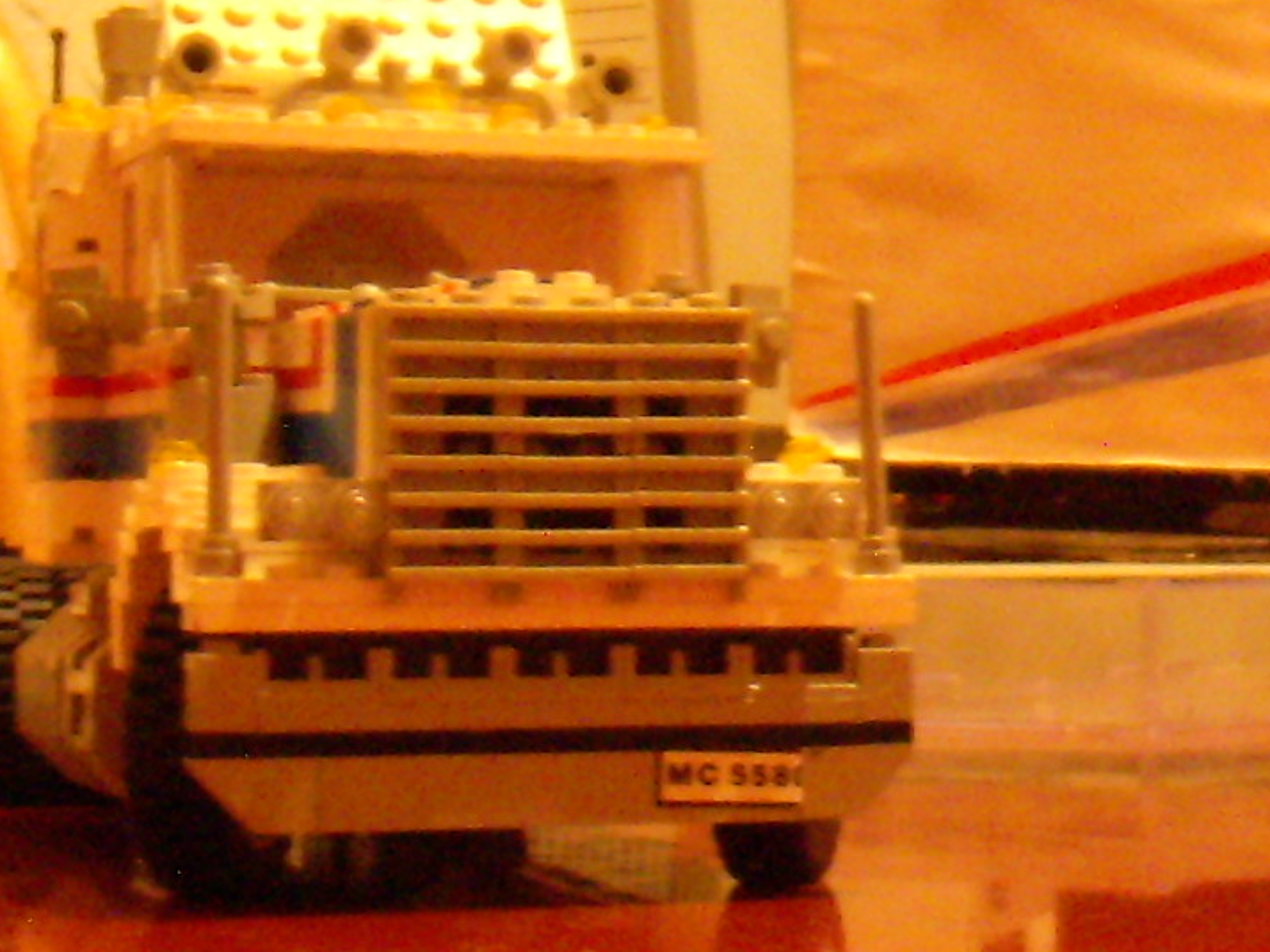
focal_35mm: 109
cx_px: 1624
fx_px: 3998
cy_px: 500
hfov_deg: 17.0
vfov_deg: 13.6
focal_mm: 6.4
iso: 400
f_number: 3.5
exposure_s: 1/1.08
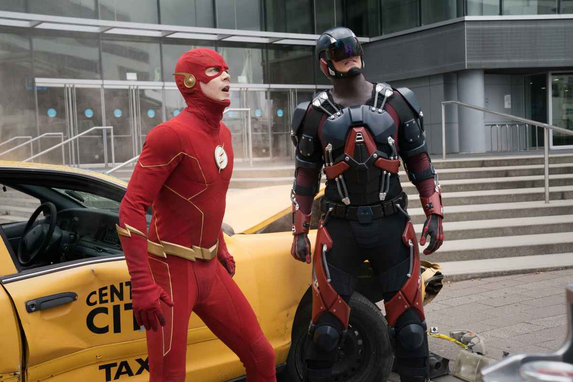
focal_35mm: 52
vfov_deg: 26.0
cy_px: 191
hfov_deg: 38.2
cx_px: 286
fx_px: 828
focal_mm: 52
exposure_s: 1/1000
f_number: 8
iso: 3200
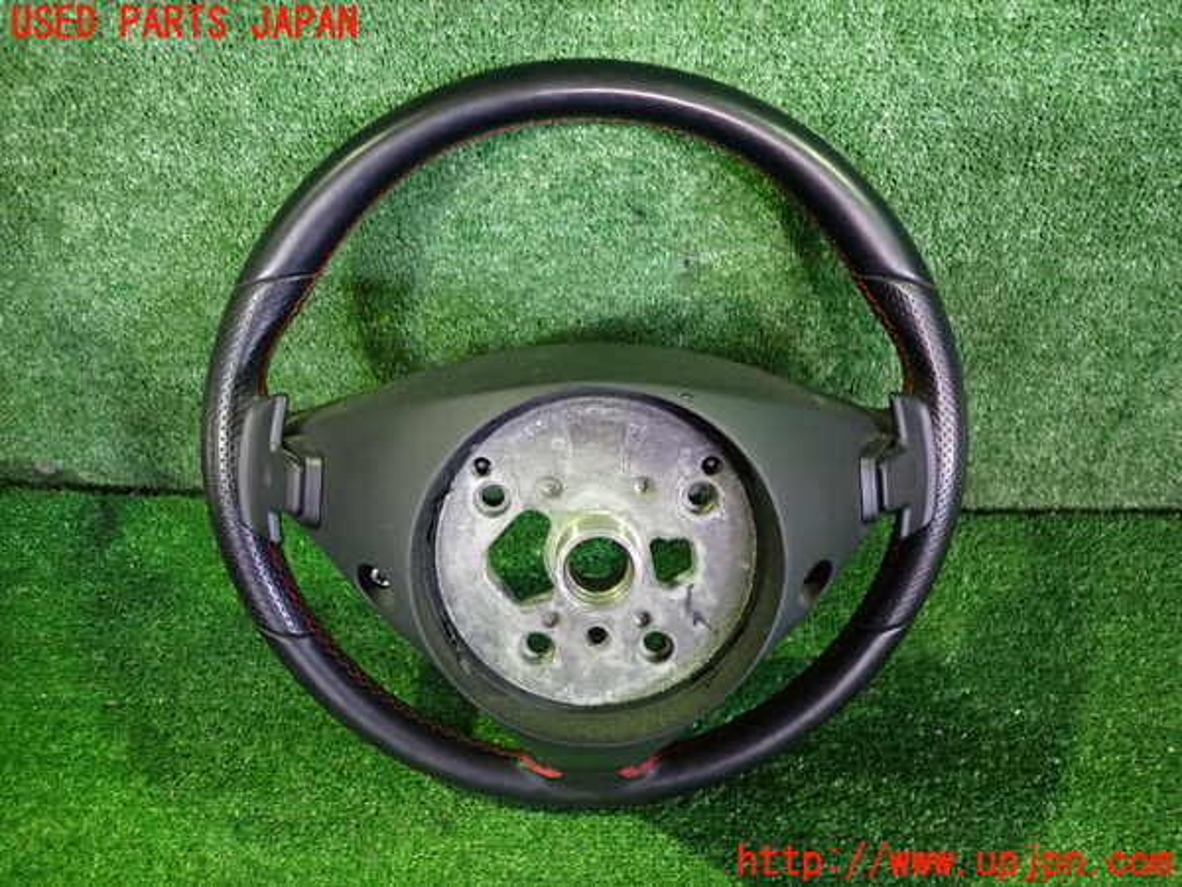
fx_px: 854
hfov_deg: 69.4
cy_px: 444
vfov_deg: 54.9
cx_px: 591
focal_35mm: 25
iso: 800
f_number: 2
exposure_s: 1/25
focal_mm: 4.5
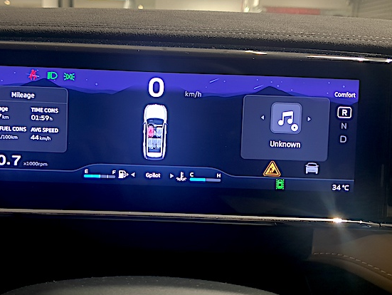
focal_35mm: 38
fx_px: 431
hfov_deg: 48.6
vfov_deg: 37.6
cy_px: 174
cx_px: 154
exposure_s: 1/50
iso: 64
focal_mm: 4.3
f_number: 1.5
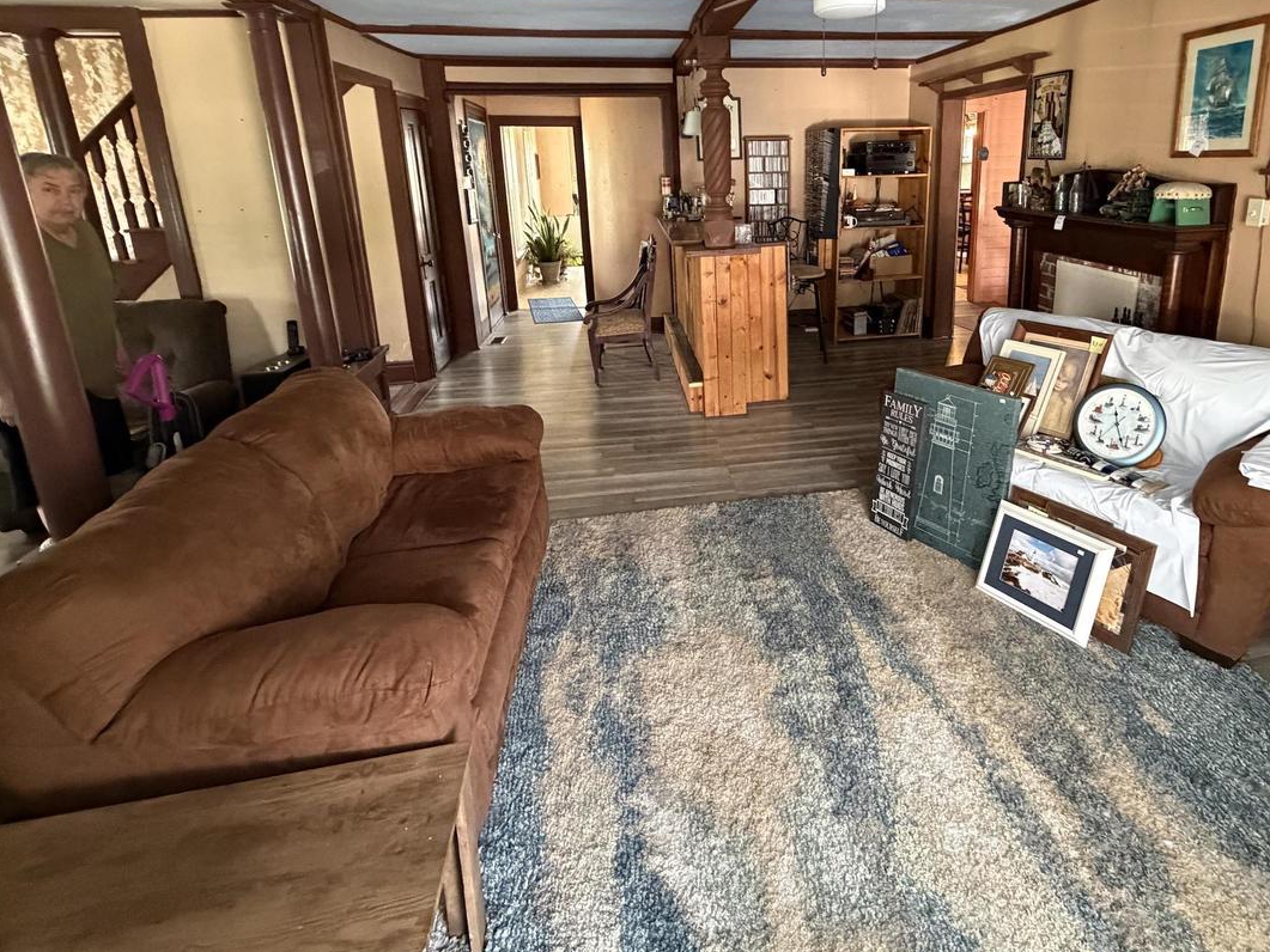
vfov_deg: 67.1
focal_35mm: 19
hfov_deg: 83.6
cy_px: 331
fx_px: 697
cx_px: 762
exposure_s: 1/60
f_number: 2.2
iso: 800
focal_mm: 2.22
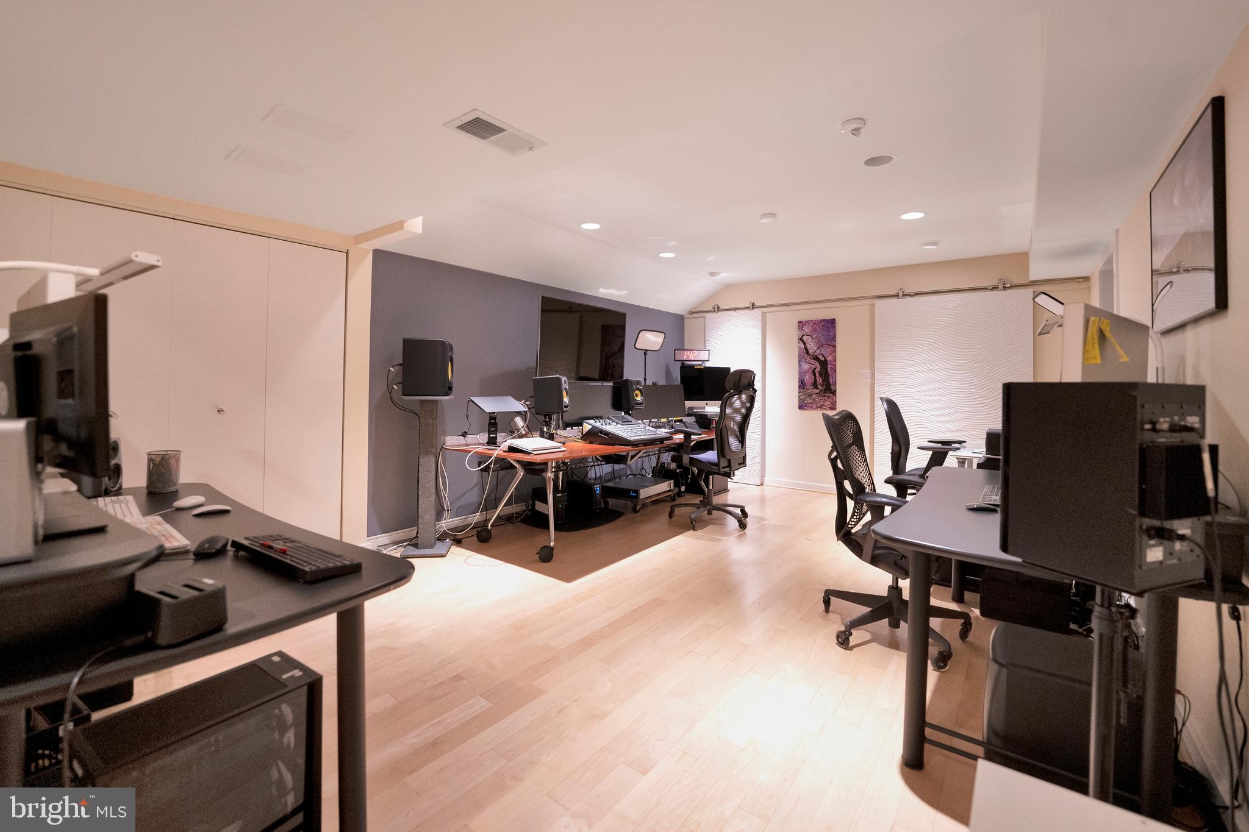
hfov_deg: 104.3
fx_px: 486
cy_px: 416
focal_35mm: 14
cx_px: 624
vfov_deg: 81.2
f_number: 2.8
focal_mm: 14
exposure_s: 1/125
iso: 2500
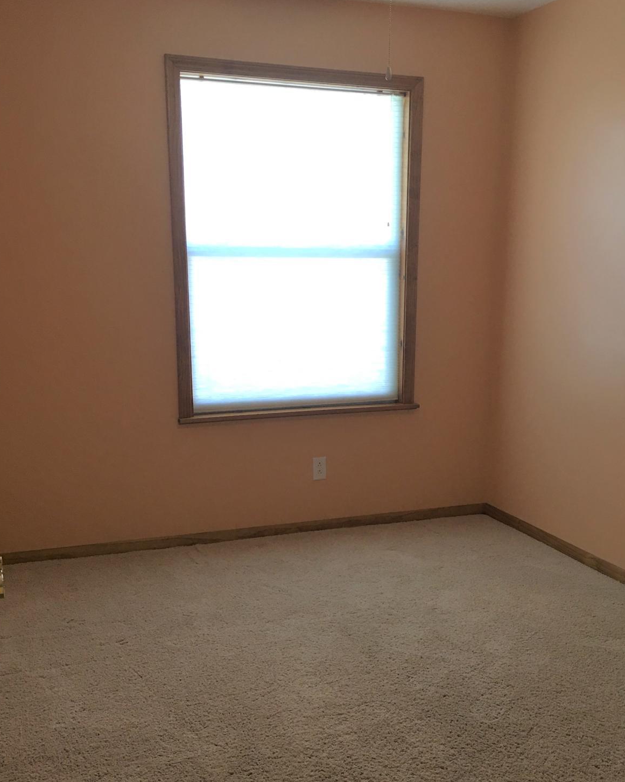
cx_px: 327
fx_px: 902
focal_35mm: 39
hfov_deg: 38.2
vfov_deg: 46.3
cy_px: 502
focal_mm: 4.15
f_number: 2.2
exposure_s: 1/30
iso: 32
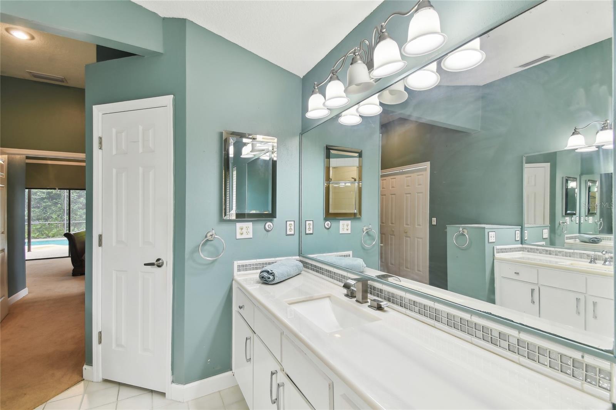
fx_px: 257
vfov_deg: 77.3
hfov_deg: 100.4
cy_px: 205
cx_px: 308
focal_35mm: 15
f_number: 7.1
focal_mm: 10
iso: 100
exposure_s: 1/13
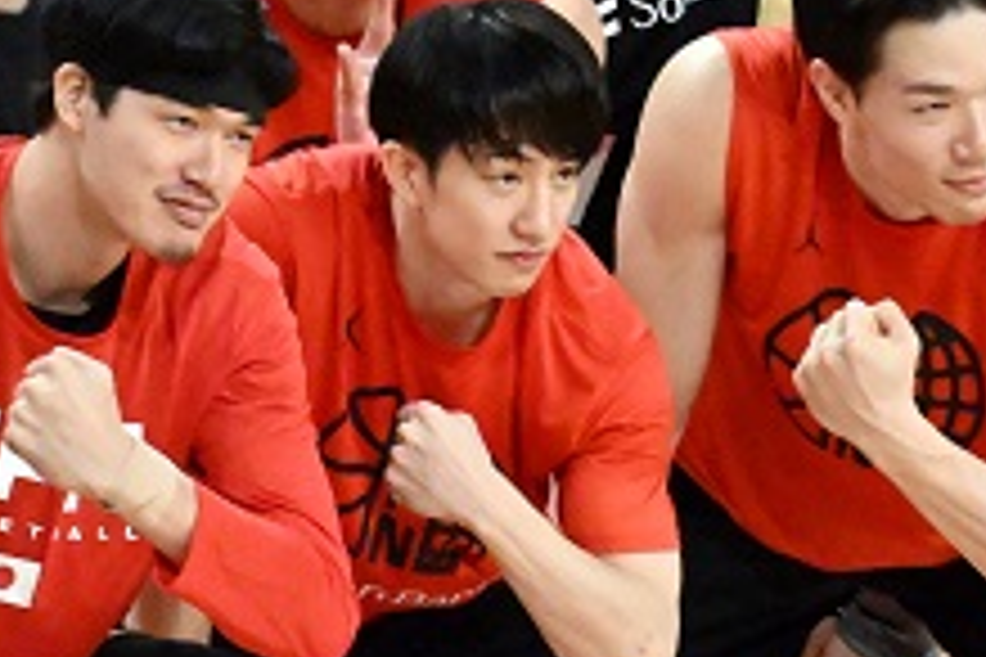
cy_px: 598
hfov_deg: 1.9
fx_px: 29961
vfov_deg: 1.3
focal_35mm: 1094
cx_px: 513
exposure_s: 1/1000
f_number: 8
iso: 25600
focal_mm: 250
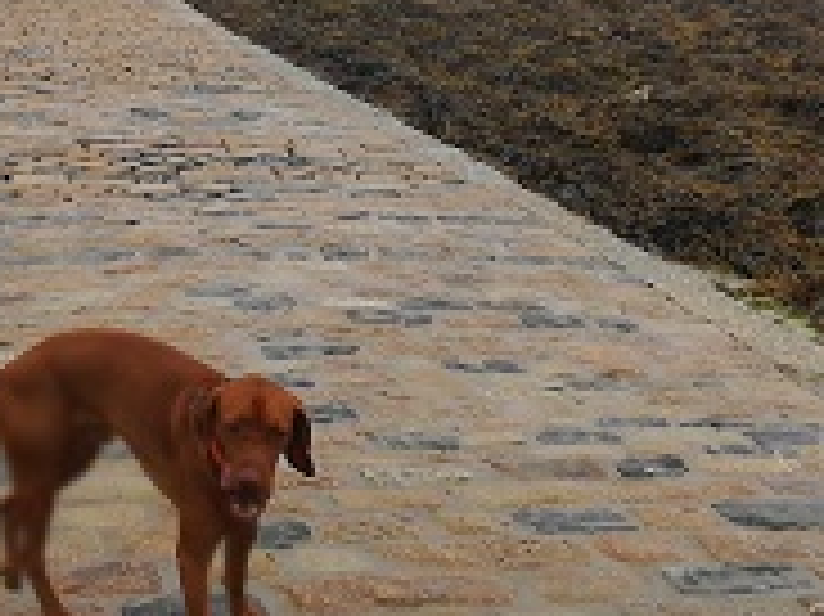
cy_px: 101
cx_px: 203
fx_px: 1689
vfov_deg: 20.4
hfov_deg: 27.0
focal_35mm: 71
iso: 50
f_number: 4
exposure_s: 1/429
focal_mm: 3.83
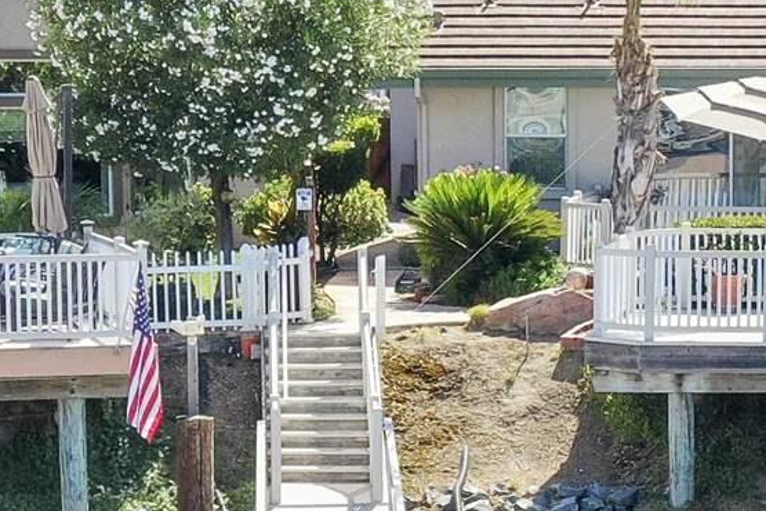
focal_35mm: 155
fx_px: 3298
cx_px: 679
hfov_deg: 13.1
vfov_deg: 8.8
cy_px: 580
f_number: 5
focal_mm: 10.26
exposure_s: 1/320
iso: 100
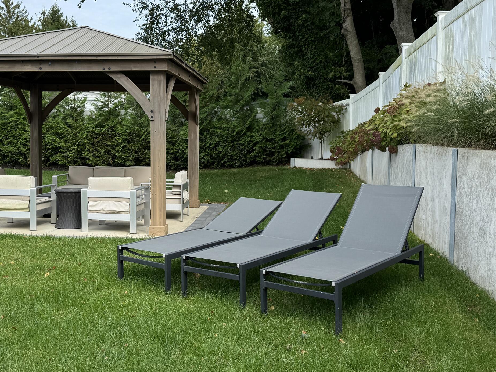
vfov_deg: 36.8
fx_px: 559
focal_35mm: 39
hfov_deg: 47.5
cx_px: 192
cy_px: 172
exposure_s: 1/1637
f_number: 1.78
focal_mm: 6.76
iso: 80
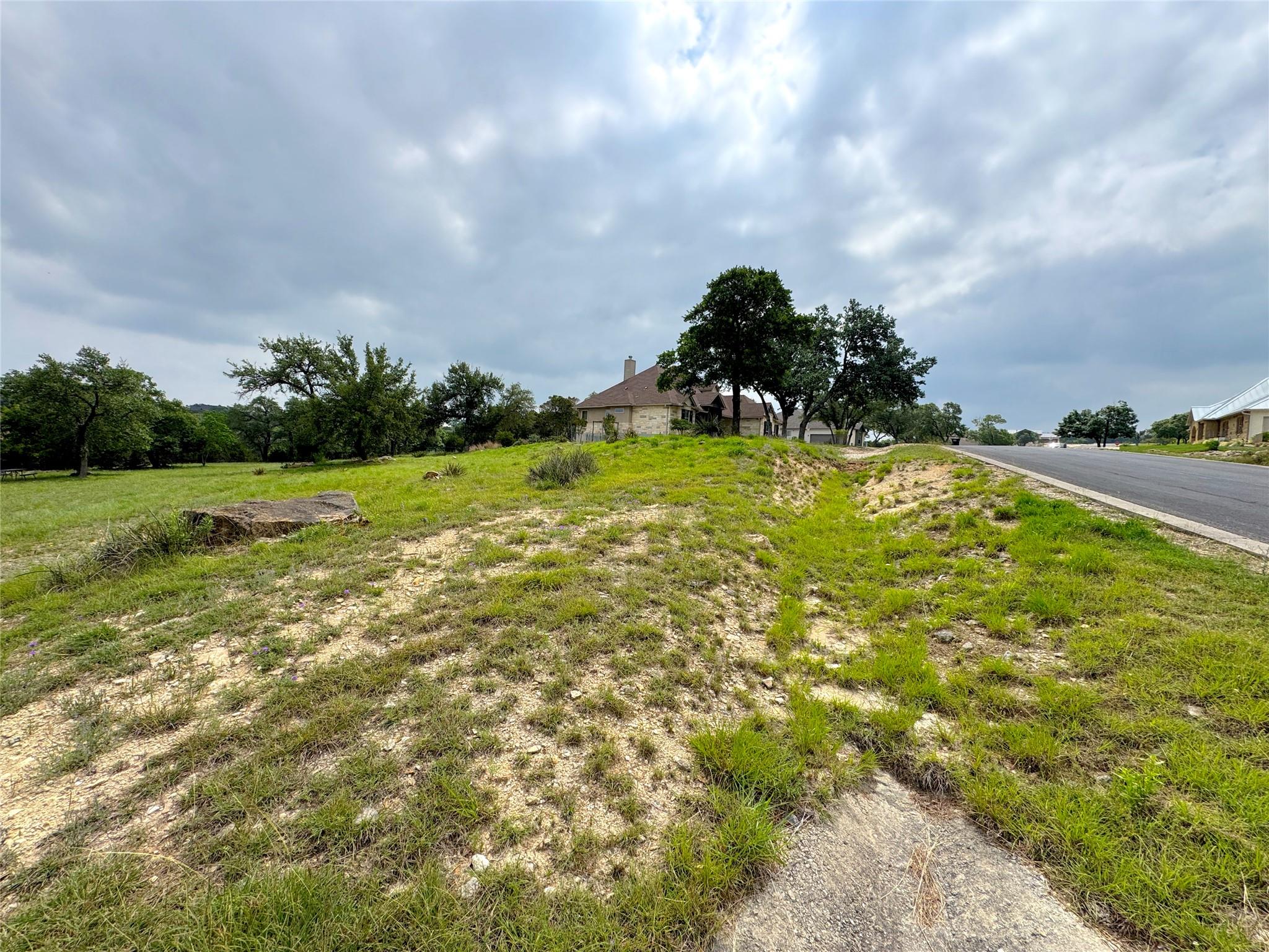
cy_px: 476
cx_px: 634
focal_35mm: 14
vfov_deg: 85.7
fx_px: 513
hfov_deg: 102.1
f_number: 2.2
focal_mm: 2.22
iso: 50
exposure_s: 1/2273
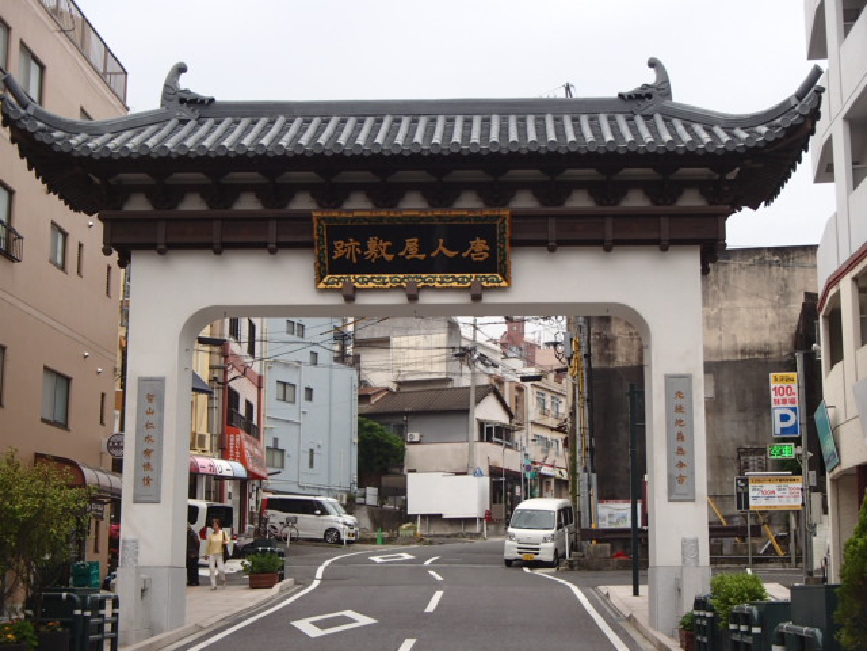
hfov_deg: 36.8
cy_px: 326
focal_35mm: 52
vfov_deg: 28.0
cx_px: 434
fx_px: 1302
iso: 100
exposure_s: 1/200
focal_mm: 9.39
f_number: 5
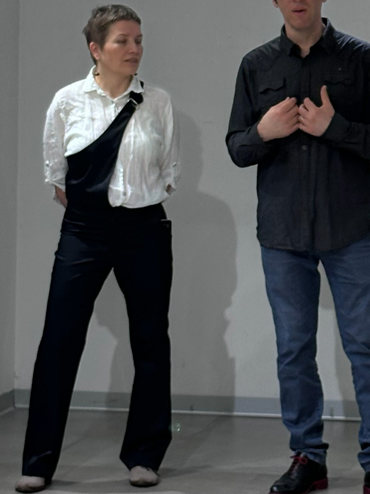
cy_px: 91
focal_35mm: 141
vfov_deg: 13.9
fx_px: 2010
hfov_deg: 10.5
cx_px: 244
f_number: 1.78
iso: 125
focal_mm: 6.86
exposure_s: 1/50
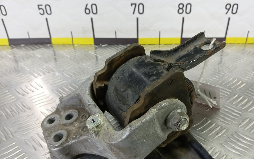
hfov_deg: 66.3
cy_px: 109
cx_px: 142
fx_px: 194
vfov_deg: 43.7
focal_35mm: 28
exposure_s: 1/50
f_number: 1.6
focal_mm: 4.11
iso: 172
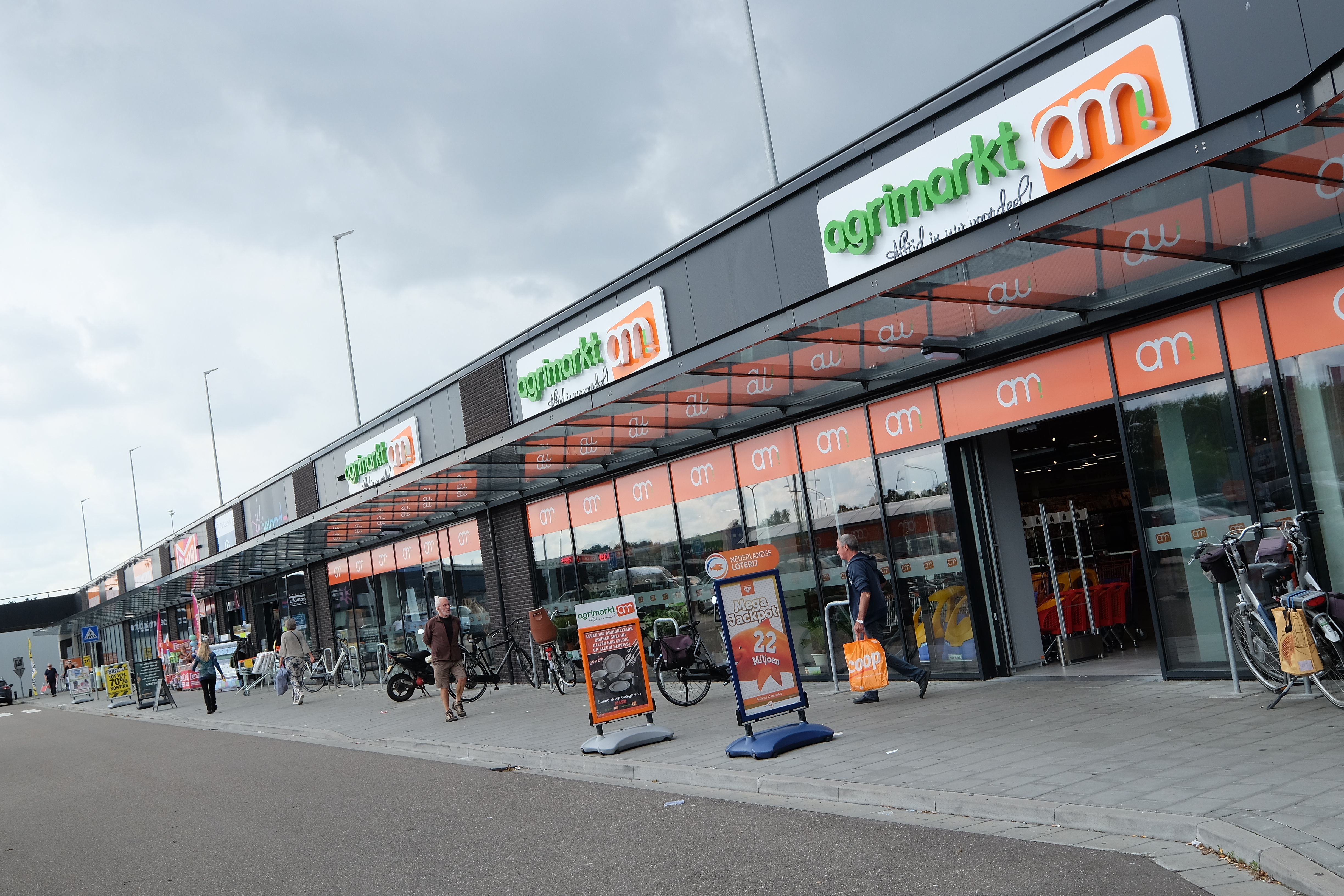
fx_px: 1344
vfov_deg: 36.9
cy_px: 448
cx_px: 672
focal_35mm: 36
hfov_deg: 53.1
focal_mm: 24
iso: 400
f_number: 7.1
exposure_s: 1/420
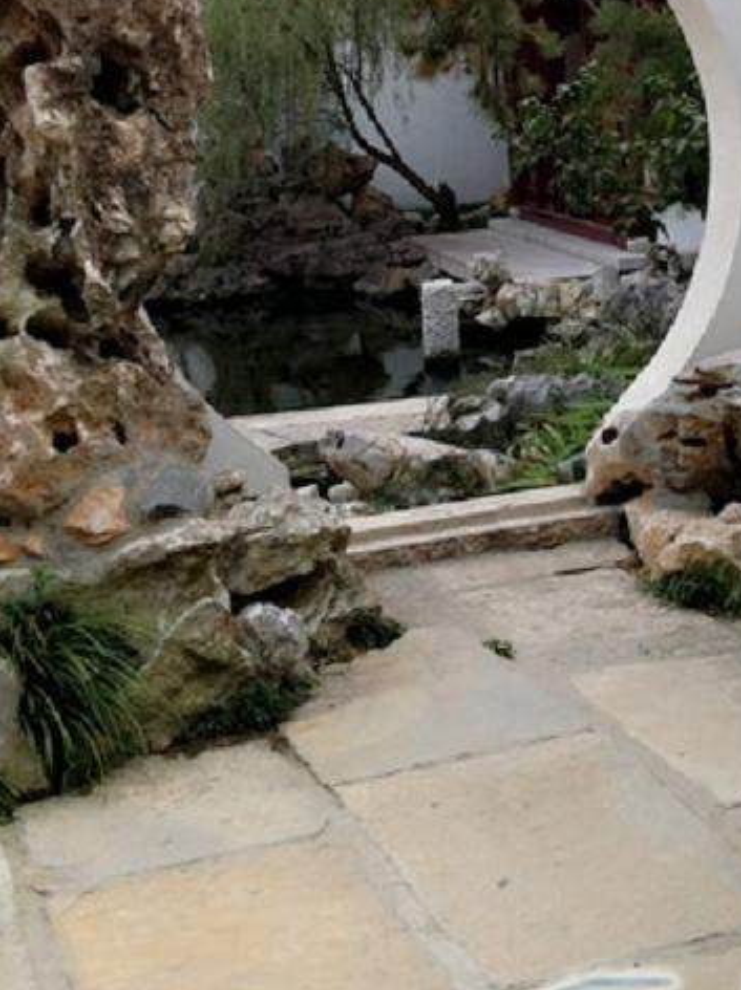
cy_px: 228
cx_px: 704
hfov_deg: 21.3
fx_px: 1916
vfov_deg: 28.5
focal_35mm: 67
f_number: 2.8
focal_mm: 3.85
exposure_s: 1/135
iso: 80
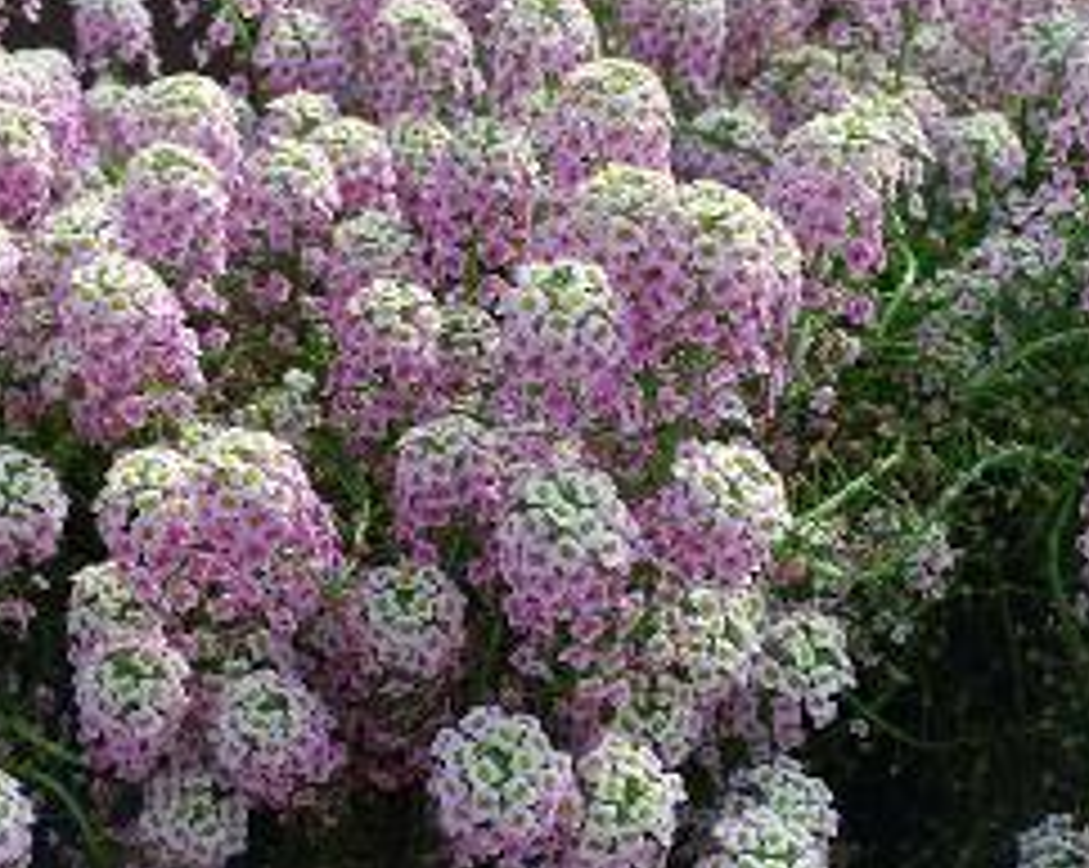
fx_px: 2253
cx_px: 450
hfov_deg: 27.1
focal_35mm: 70
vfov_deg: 21.8
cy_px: 481
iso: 100
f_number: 8
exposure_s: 1/60
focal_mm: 30
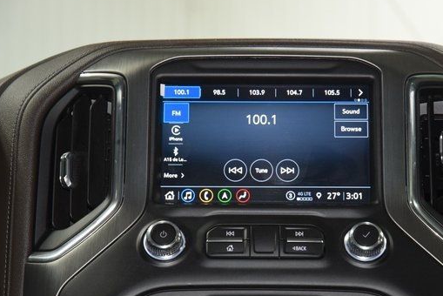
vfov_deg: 10.4
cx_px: 262
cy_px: 173
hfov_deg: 15.5
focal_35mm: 132
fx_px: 1625
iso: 2000
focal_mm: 70
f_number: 4.5
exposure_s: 1/60
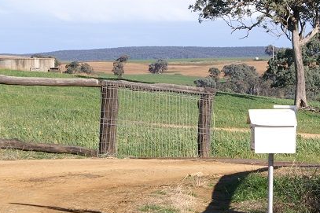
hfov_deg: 10.5
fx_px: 1724
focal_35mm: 194
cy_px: 79
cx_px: 288
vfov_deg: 7.1
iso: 100
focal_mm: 70
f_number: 10
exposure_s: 1/200
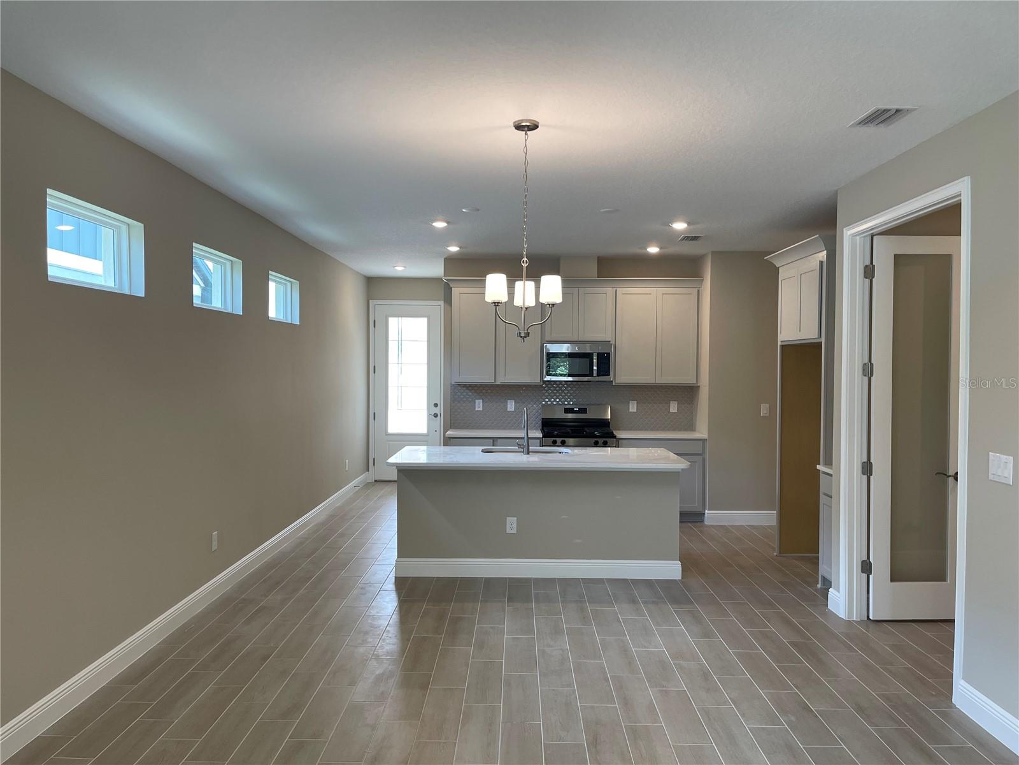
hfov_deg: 69.4
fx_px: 736
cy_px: 382
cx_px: 510
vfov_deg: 54.9
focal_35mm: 25
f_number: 1.6
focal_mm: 5.1
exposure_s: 1/120
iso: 80
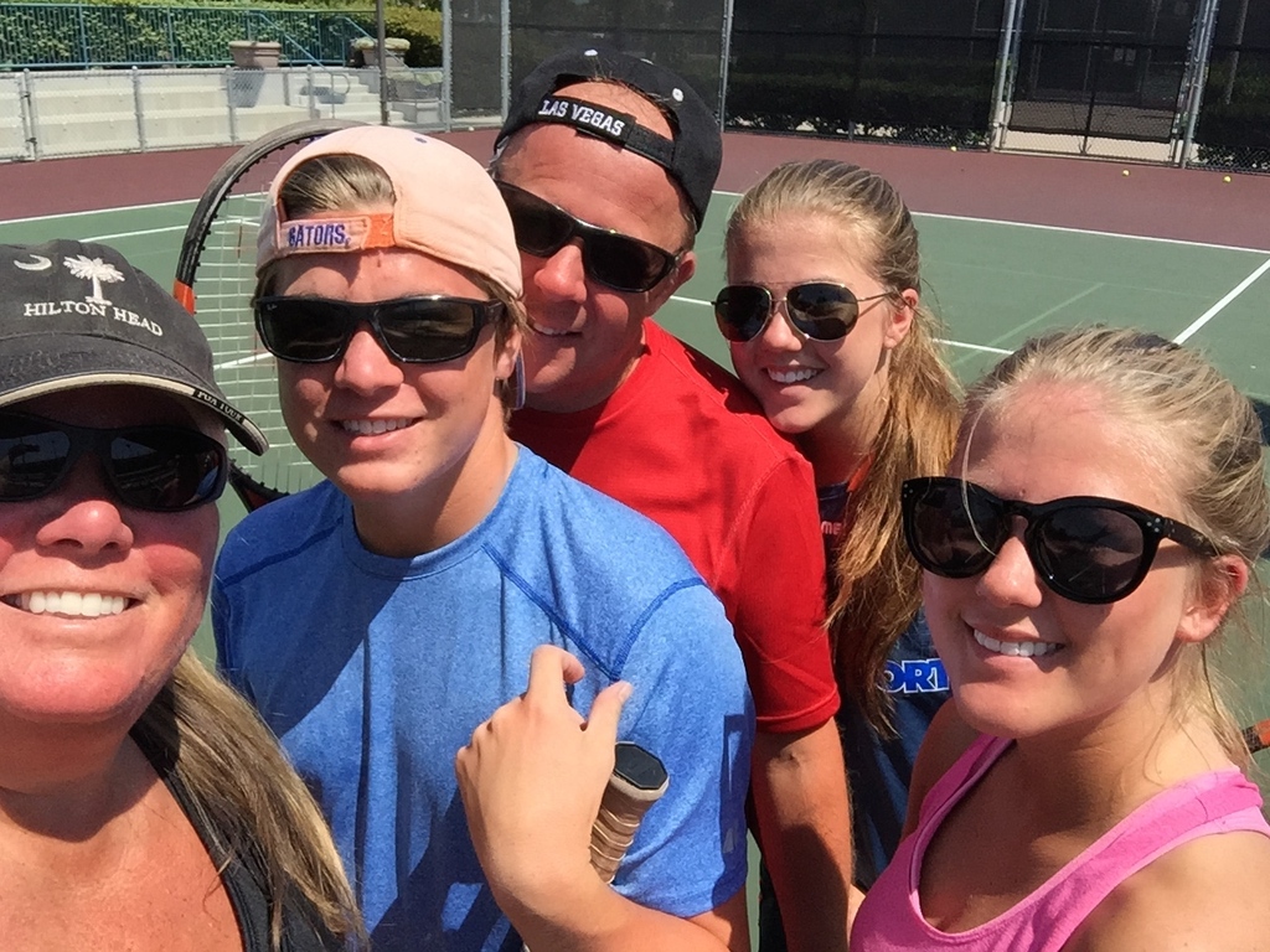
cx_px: 635
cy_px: 476
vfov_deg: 45.4
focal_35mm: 31
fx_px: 1137
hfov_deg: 58.4
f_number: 2.2
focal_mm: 2.65
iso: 32
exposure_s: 1/1433
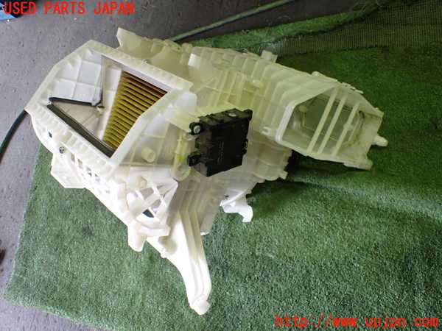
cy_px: 166
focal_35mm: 30
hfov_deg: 60.0
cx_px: 221
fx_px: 383
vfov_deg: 46.8
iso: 800
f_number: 2.3
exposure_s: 1/50
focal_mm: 5.4
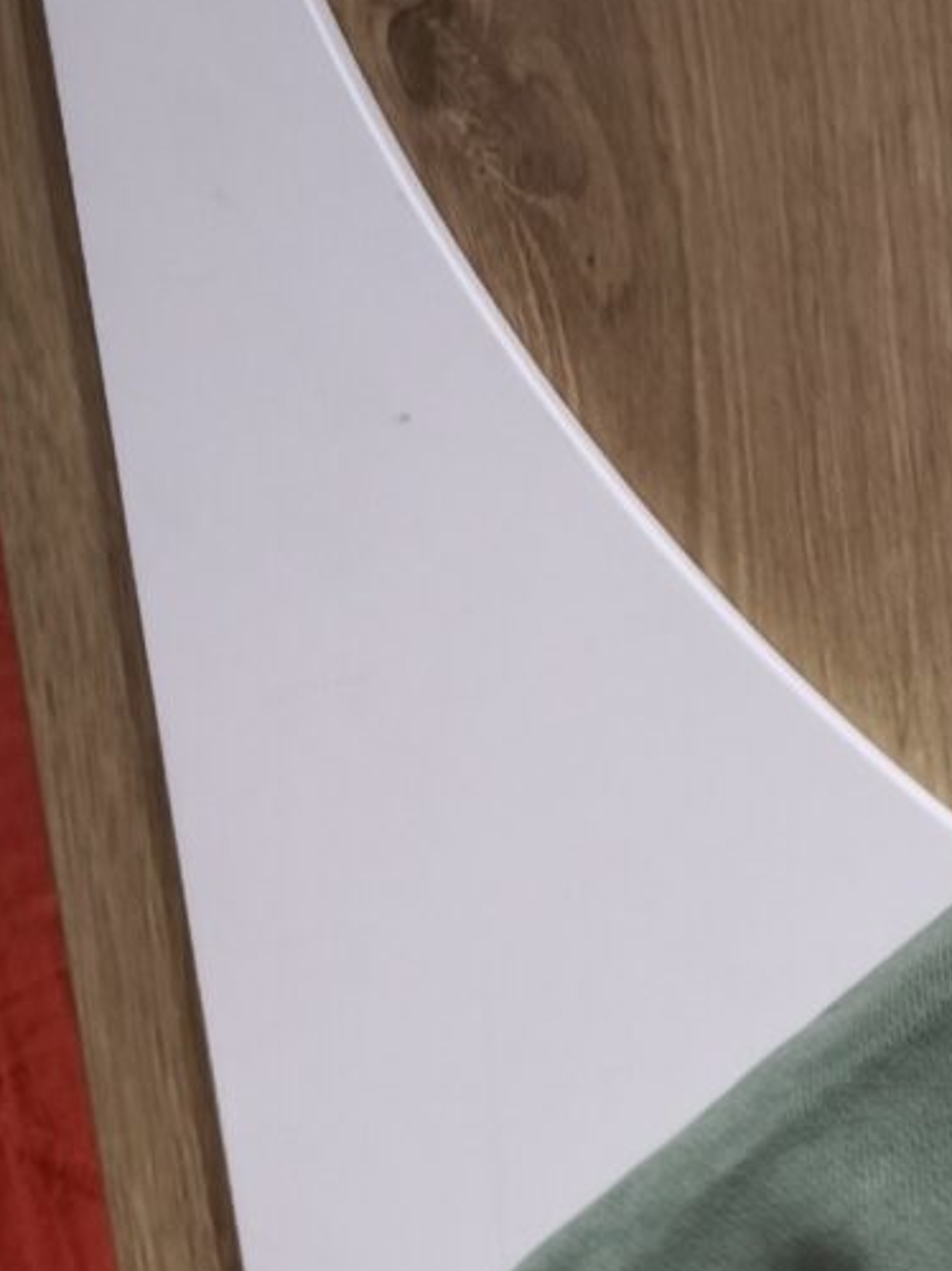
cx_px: 2375
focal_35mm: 118
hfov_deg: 10.6
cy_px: 2876
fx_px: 4329
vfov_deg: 13.3
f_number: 1.6
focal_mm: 6.57
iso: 500
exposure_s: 1/50
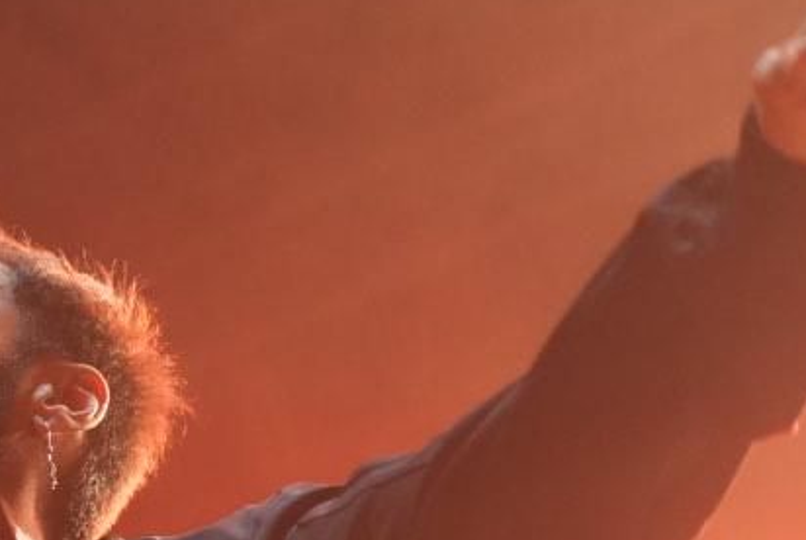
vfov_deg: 7.1
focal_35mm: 192
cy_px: 626
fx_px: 4305
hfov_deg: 10.6
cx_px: -63
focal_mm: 49
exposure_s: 1/400
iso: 3200
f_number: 2.8
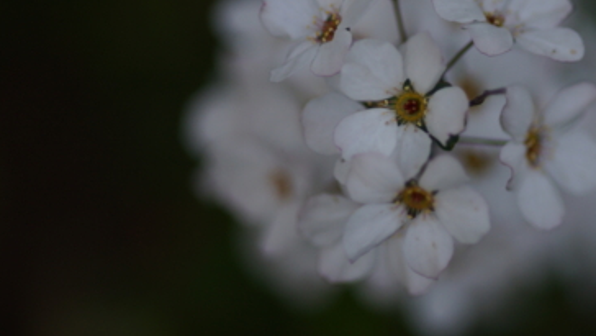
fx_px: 4094
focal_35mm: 259
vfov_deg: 4.7
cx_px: 431
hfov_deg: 8.3
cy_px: 111
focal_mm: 100
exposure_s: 1/160
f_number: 2.8
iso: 125
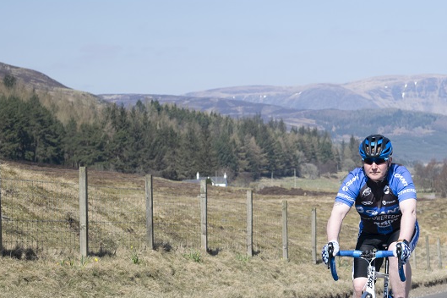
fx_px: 1935
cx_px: 388
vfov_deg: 8.8
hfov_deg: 13.1
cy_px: 162
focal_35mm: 156
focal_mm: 55
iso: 100
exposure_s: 1/500
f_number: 5.6
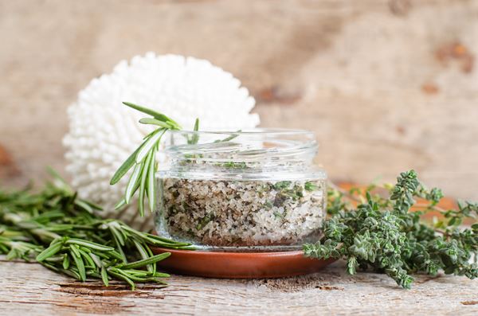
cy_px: 158
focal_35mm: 52
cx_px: 239
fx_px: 695
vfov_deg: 25.6
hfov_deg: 37.9
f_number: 2.5
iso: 100
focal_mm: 35
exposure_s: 1/6
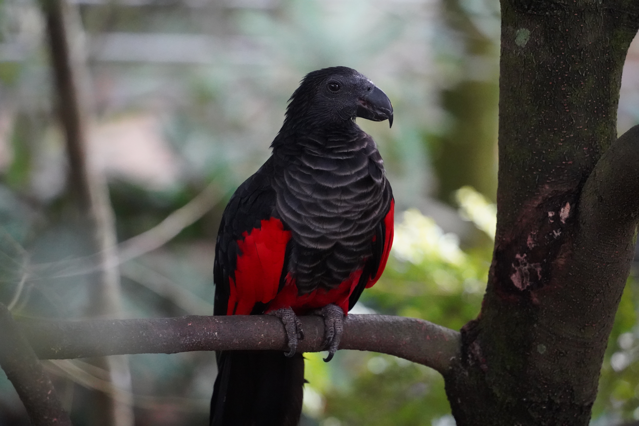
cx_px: 320
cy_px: 213
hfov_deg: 10.3
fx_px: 3550
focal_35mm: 200
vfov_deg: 6.9
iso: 16000
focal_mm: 200
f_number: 5.6
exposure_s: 1/1000
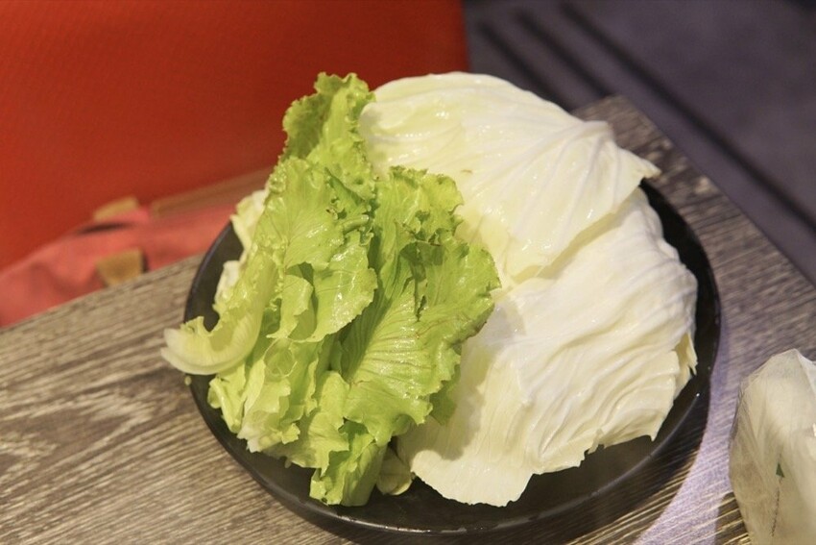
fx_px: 1020
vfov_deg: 29.9
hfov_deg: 43.6
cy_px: 272
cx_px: 408
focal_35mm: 45
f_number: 4
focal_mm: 30
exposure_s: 1/60
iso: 800
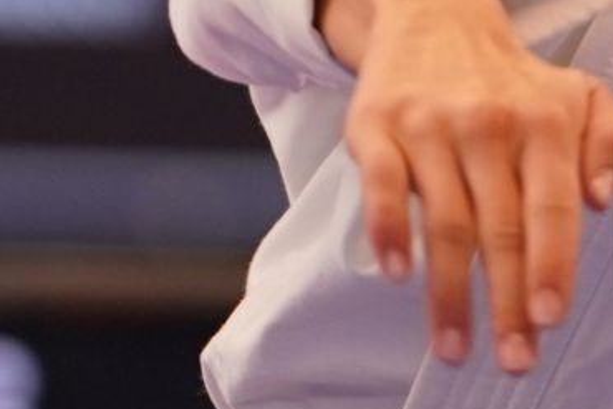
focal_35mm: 1444
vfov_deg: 1.0
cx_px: 774
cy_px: -440
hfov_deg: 1.4
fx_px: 24596
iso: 800
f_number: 2.8
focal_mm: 198
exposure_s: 1/500
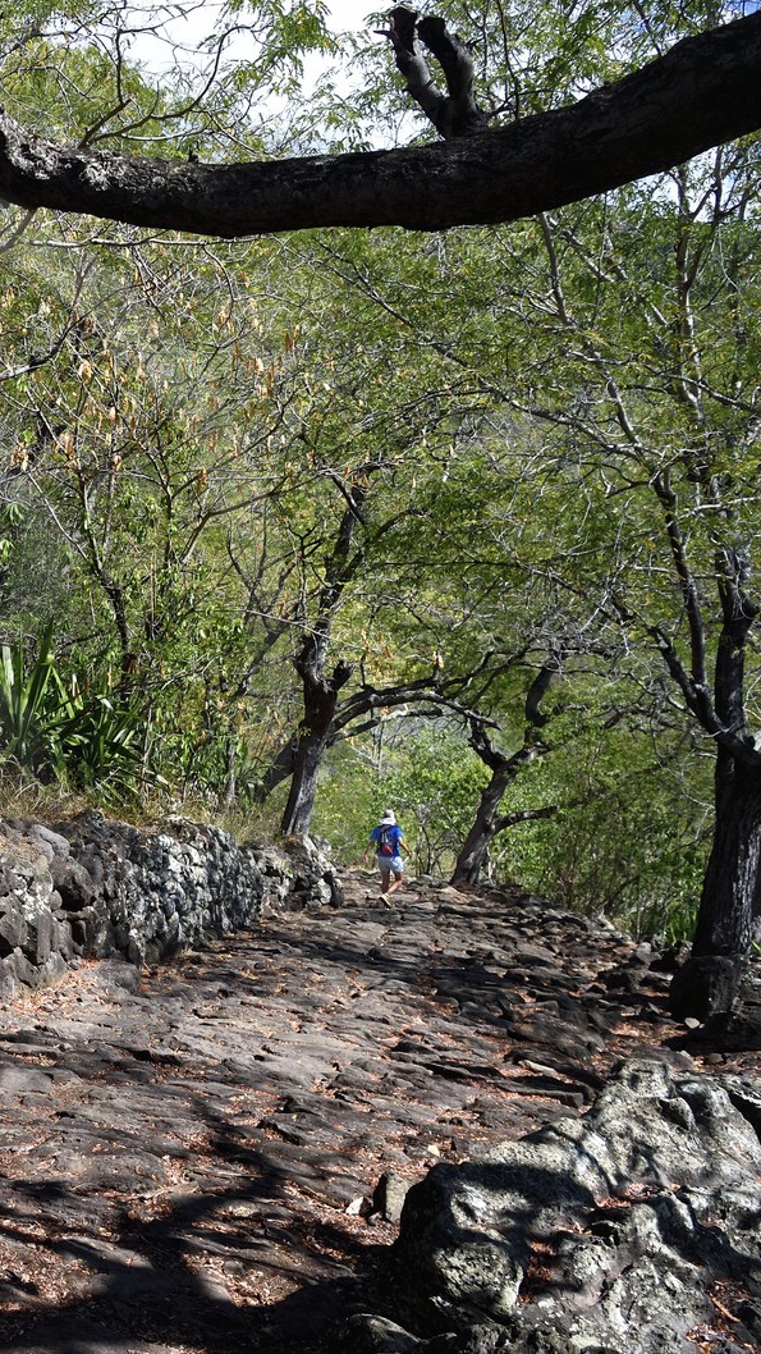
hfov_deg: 26.4
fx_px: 1363
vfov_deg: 52.8
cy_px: 677
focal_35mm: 38
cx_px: -230
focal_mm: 24
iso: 200
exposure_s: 1/400
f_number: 8
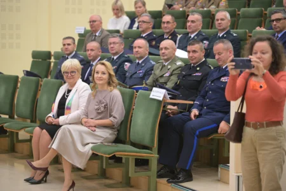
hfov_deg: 20.4
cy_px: 96
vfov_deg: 13.7
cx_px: 143
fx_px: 794
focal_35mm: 100
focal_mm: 100
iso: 1800
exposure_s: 1/125
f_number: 2.8
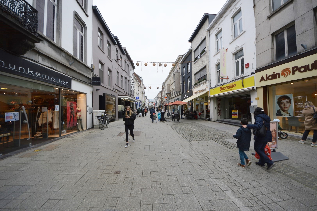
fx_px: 106
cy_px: 106
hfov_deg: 112.7
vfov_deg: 89.9
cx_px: 158
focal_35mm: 12
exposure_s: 1/125
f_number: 5.6
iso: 180
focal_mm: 8
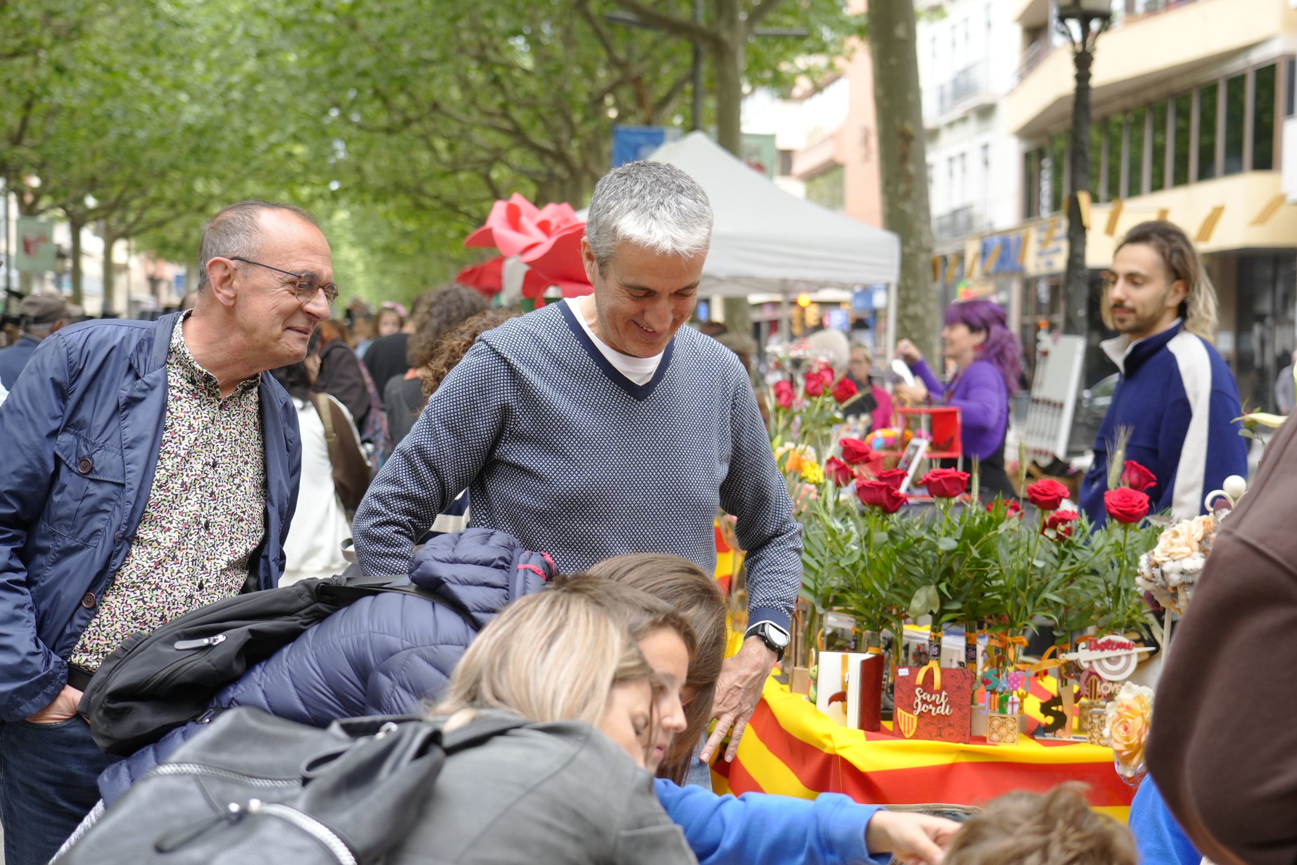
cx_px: 610
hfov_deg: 36.9
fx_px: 1945
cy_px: 490
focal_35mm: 54
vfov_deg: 25.0
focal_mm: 46
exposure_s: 1/160
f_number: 4
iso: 400
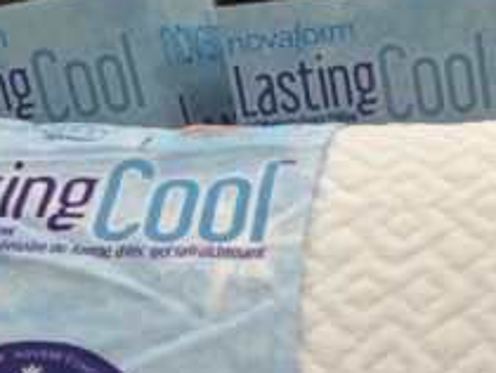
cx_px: 614
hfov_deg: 17.6
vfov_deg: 13.4
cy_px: 500
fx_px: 1521
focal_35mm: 106
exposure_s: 1/40
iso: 40
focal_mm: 4.15
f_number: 2.2
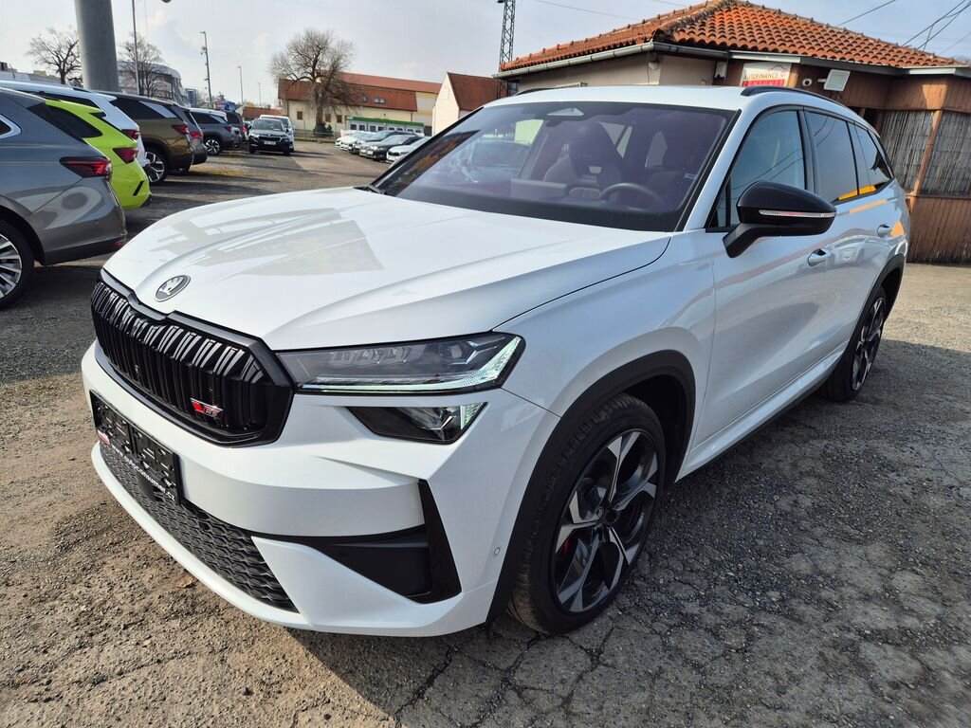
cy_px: 364
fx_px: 645
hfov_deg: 73.9
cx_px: 486
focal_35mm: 23
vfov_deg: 58.9
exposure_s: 1/1940
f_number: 1.8
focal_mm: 5.4
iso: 25
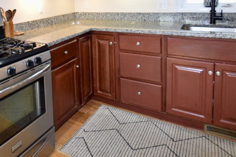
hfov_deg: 63.2
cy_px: 12
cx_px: 72
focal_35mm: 28
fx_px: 184
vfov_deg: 42.1
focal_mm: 10
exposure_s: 1/60
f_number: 4
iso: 400
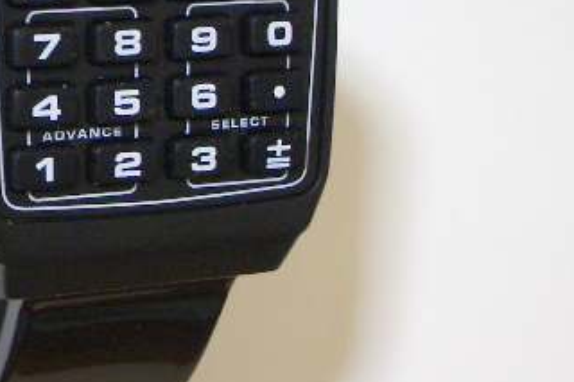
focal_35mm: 129
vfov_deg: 10.6
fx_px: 2056
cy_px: 50
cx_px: 48
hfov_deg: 15.7
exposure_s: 1/8
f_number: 3.5
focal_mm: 10.2
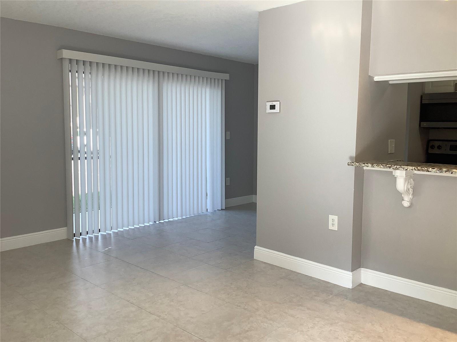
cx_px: 228
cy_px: 171
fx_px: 409
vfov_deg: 45.4
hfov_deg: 58.4
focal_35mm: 31
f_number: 2.4
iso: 40
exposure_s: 1/120
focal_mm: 3.3
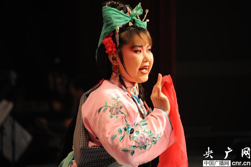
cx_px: 126
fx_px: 2090
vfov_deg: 4.6
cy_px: 84
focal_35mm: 300
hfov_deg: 6.9
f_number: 5.6
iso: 1000
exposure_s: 1/80
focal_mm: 300
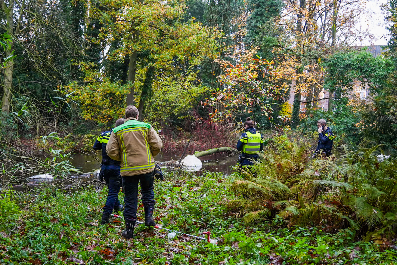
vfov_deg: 36.0
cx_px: 198
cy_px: 132
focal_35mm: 37
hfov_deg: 51.9
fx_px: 408
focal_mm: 25
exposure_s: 1/125
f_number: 2.8
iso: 640
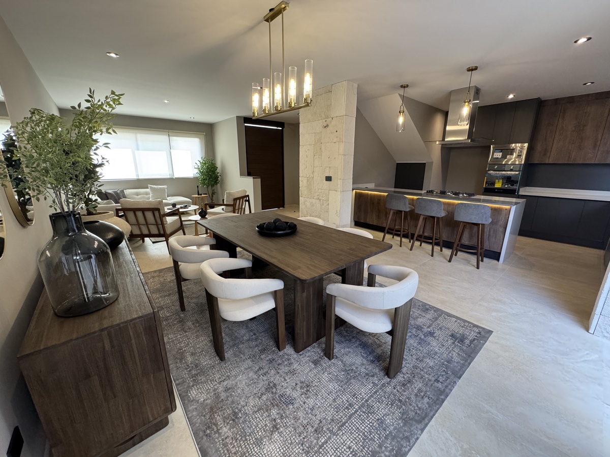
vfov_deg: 85.7
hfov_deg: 102.1
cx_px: 305
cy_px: 228
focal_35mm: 14
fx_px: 247
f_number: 2.2
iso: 250
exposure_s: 1/120
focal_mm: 2.22
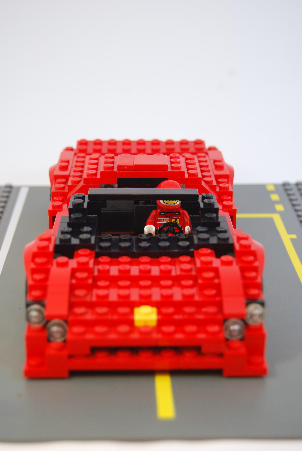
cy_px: 226
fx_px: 847
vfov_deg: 29.8
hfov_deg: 20.2
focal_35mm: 68
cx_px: 151
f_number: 5.3
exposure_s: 1/60
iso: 200
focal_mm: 45
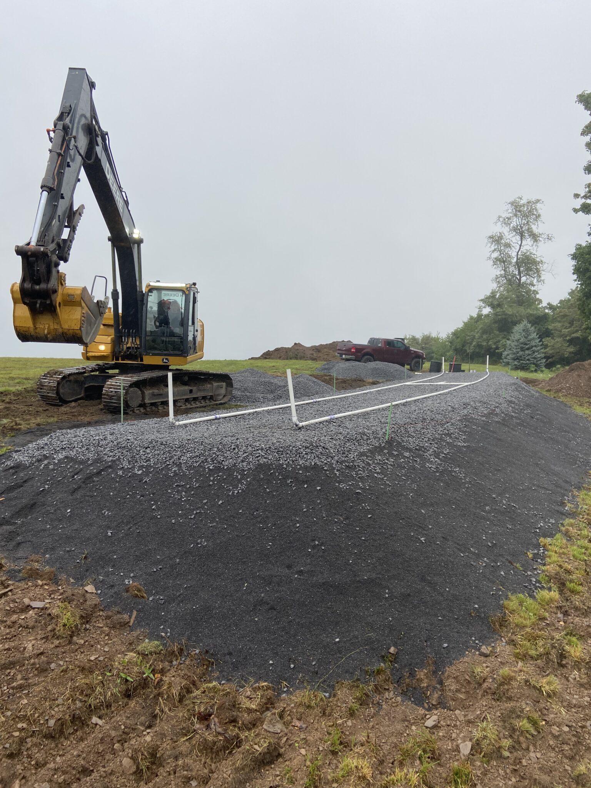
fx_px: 592
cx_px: 296
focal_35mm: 26
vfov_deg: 67.3
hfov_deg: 53.1
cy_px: 394
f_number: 1.8
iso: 32
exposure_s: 1/407
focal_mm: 4.25
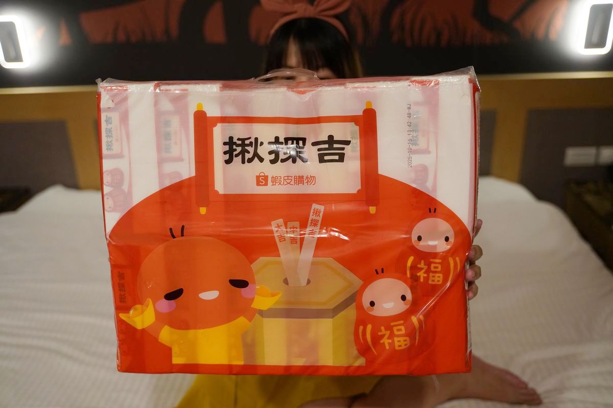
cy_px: 204
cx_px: 306
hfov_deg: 58.7
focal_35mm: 32
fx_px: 545
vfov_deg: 41.1
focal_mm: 32
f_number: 2.8
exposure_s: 1/160
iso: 3200
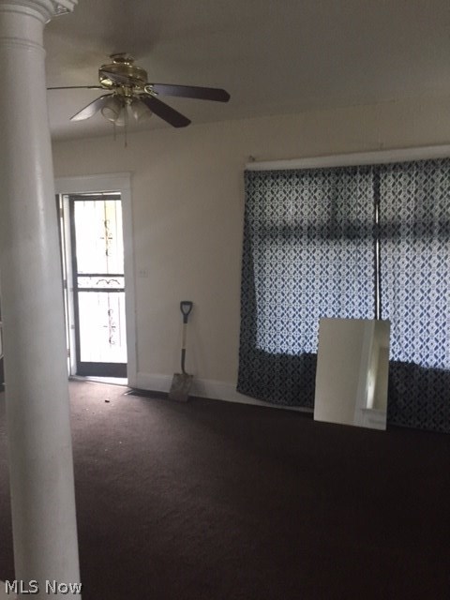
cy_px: 300
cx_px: 225
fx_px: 503
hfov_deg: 48.2
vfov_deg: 61.7
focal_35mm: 29
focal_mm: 4.15
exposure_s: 1/17
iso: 250
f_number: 2.2
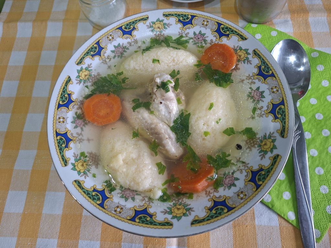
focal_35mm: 23
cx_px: 166
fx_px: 220
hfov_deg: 73.9
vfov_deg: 58.9
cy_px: 124
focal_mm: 5.54
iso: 320
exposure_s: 1/50
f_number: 1.8
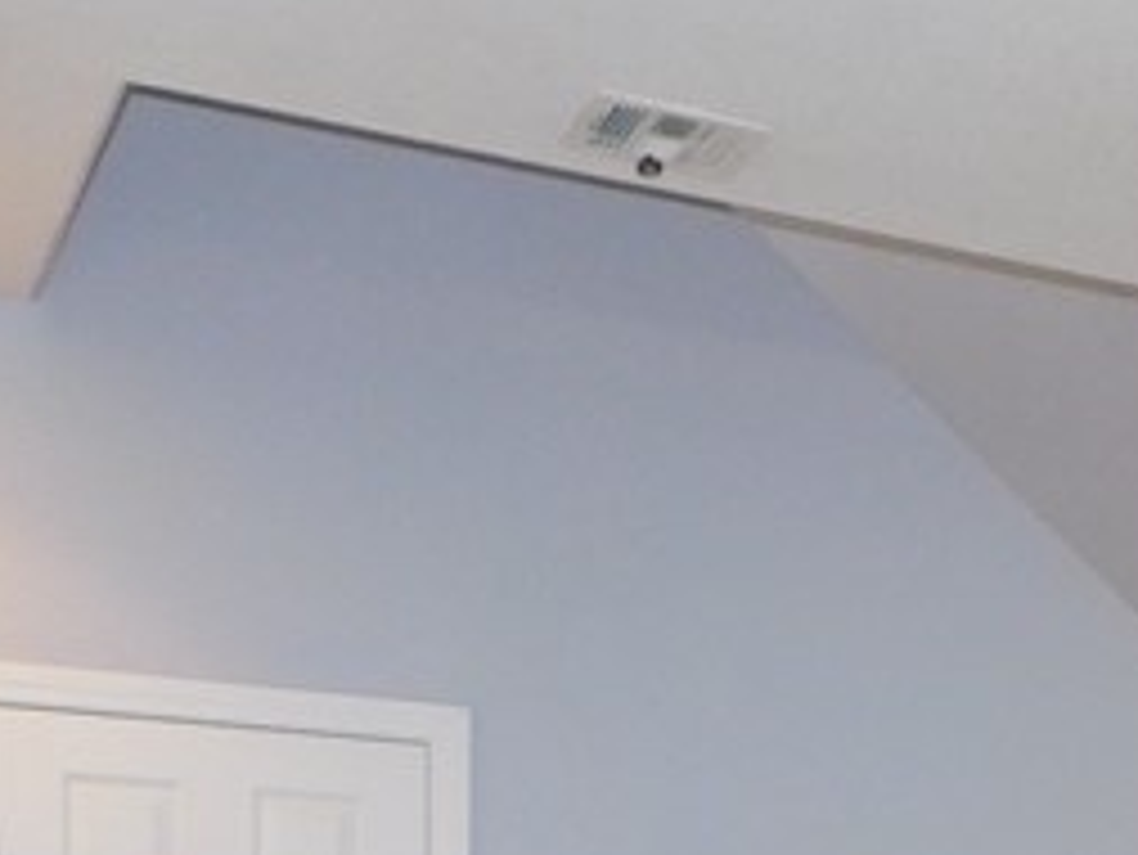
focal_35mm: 93
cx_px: 1853
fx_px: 3059
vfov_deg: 14.8
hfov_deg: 18.0
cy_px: 1282
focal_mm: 4
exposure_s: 1/30
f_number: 3
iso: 250
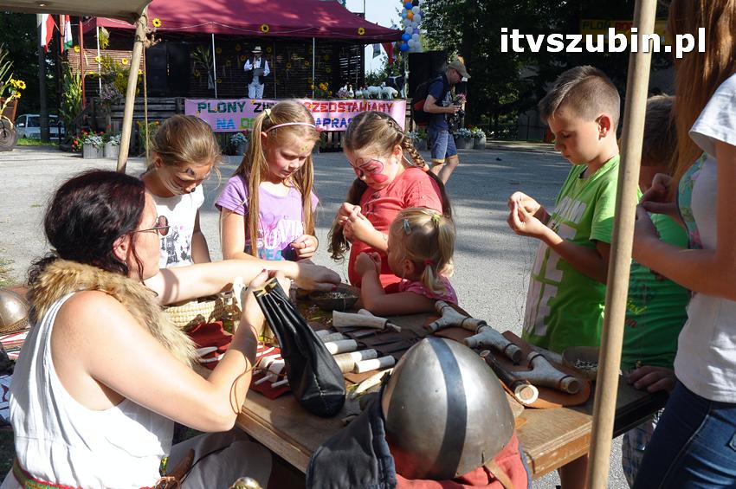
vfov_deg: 35.4
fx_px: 766
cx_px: 368
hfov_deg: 51.3
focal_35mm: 38
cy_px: 244
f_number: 11
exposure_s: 1/500
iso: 640
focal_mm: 25
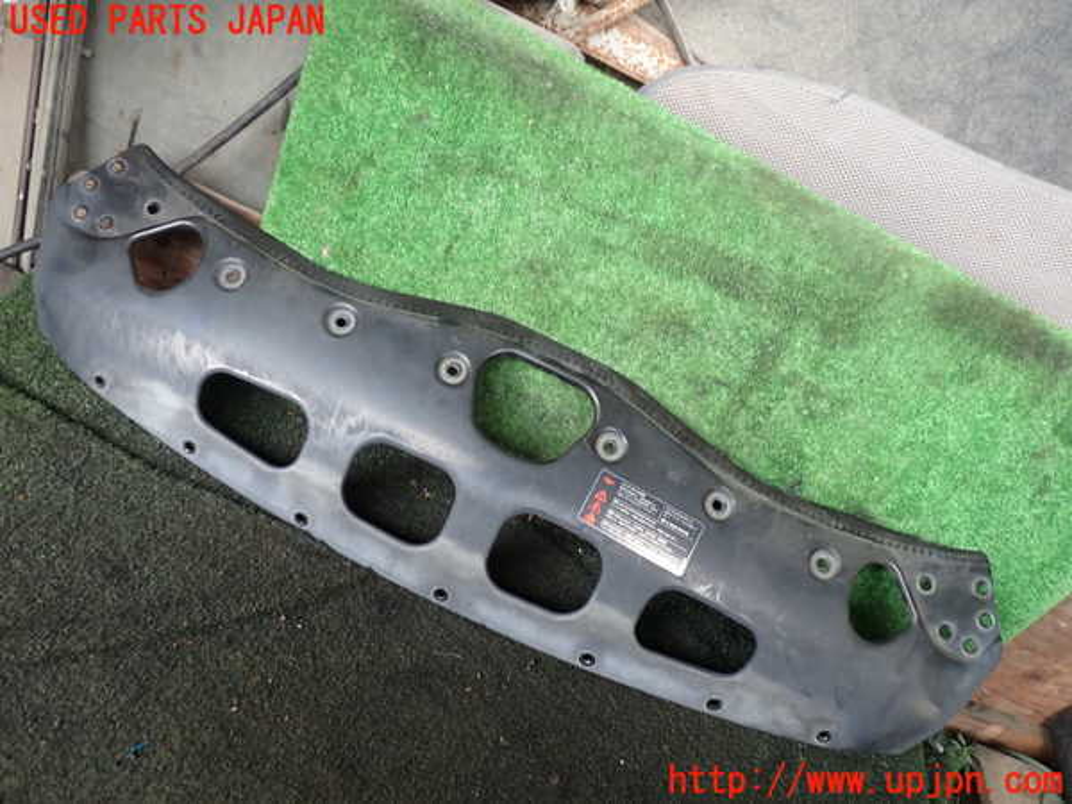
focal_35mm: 30
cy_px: 402
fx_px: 929
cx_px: 536
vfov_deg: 46.8
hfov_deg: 60.0
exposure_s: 1/30
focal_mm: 5.4
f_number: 2.3
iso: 200
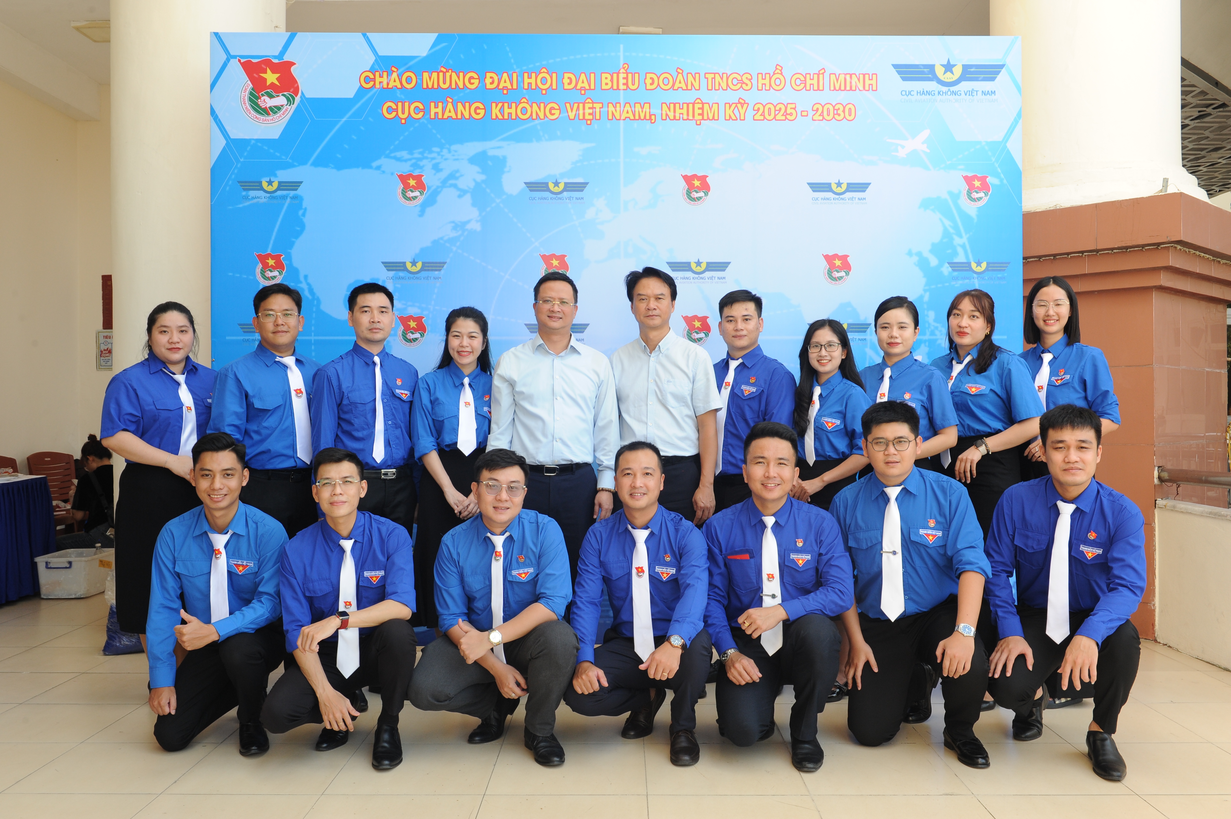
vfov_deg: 41.1
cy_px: 410
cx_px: 616
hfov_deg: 58.7
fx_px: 1094
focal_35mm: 32
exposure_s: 1/80
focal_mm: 32
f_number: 10
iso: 640
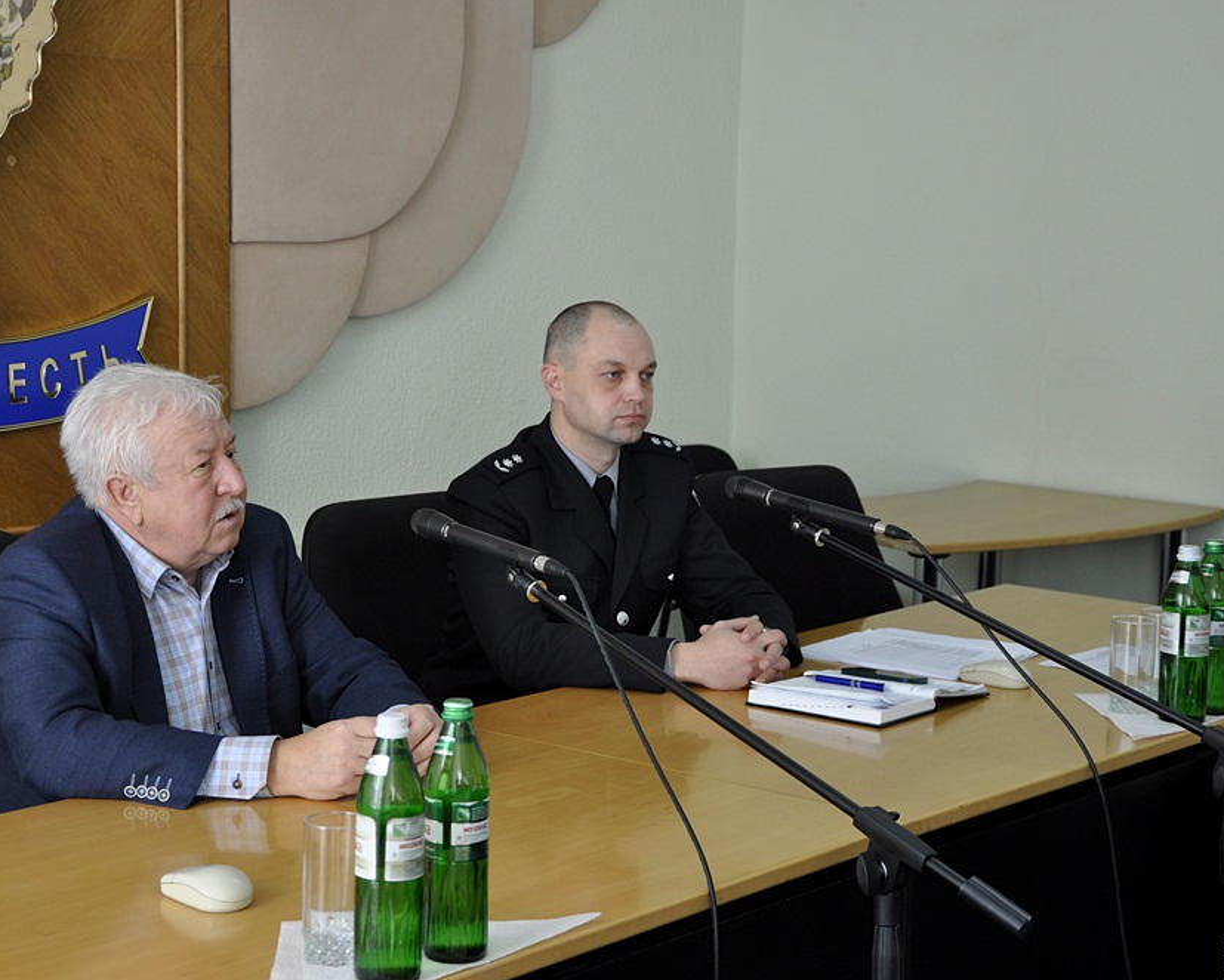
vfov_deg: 22.5
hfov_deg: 27.9
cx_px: 524
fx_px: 2464
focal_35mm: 68
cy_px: 490
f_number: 4.5
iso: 400
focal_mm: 40
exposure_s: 1/80
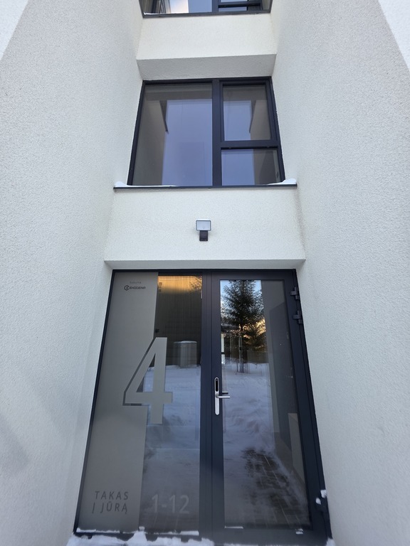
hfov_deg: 89.9
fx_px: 205
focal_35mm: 13
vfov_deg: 106.2
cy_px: 273
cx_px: 205
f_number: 1.9
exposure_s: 1/100
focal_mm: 2.2
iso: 40
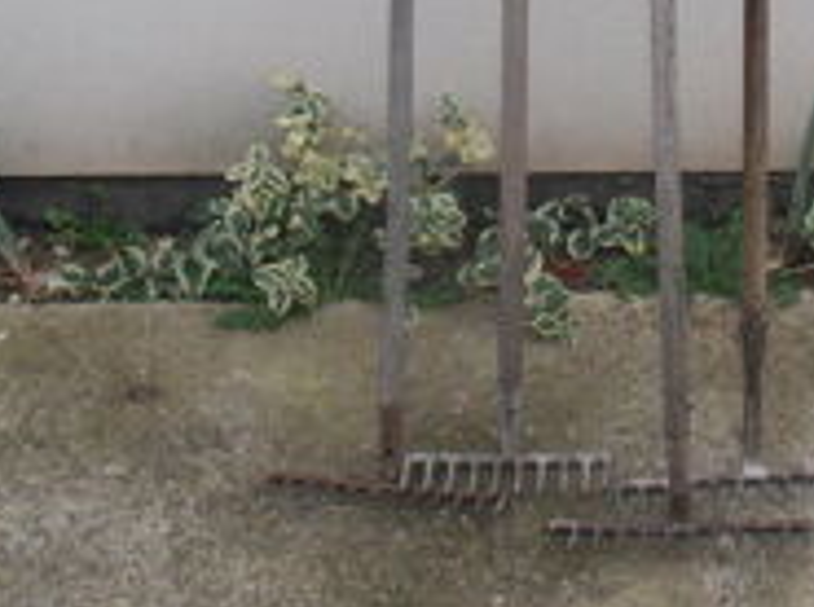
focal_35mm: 78
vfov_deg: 18.3
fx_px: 1831
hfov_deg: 24.3
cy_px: -31
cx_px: 744
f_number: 3.5
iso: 100
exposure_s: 1/30
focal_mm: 5.25
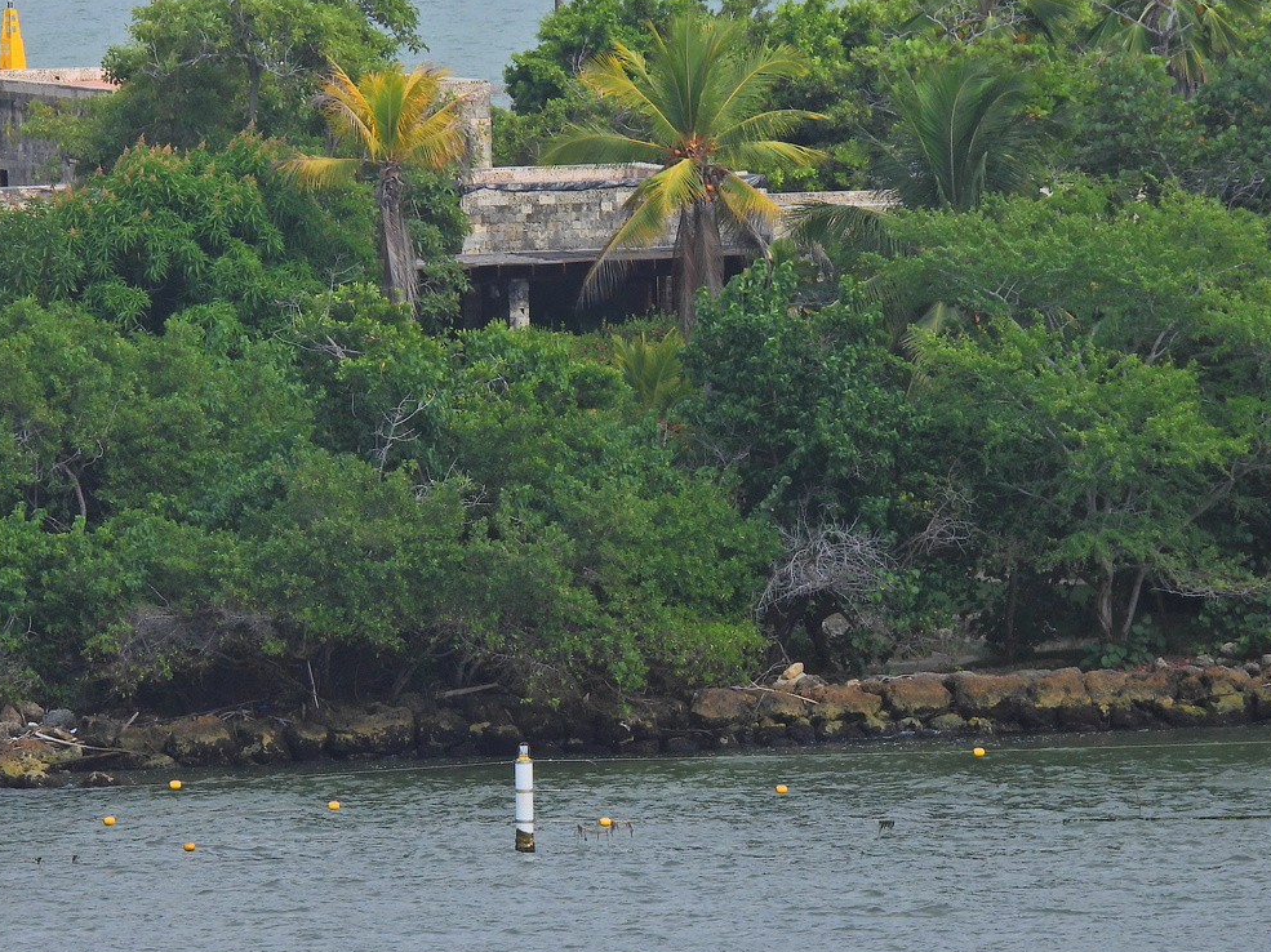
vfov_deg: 2.5
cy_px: 347
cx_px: 484
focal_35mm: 585
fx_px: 21472
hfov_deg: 3.4
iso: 100
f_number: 5
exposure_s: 1/800
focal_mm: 80.3
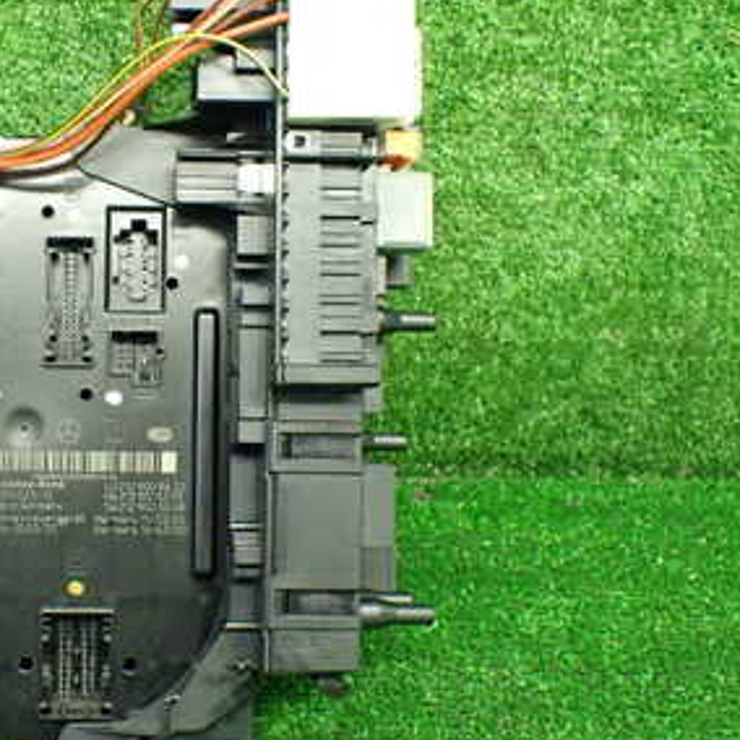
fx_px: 1354
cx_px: 154
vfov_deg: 30.5
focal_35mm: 56
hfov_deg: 29.9
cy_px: 320
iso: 800
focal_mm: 5.4
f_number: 2.3
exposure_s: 1/100
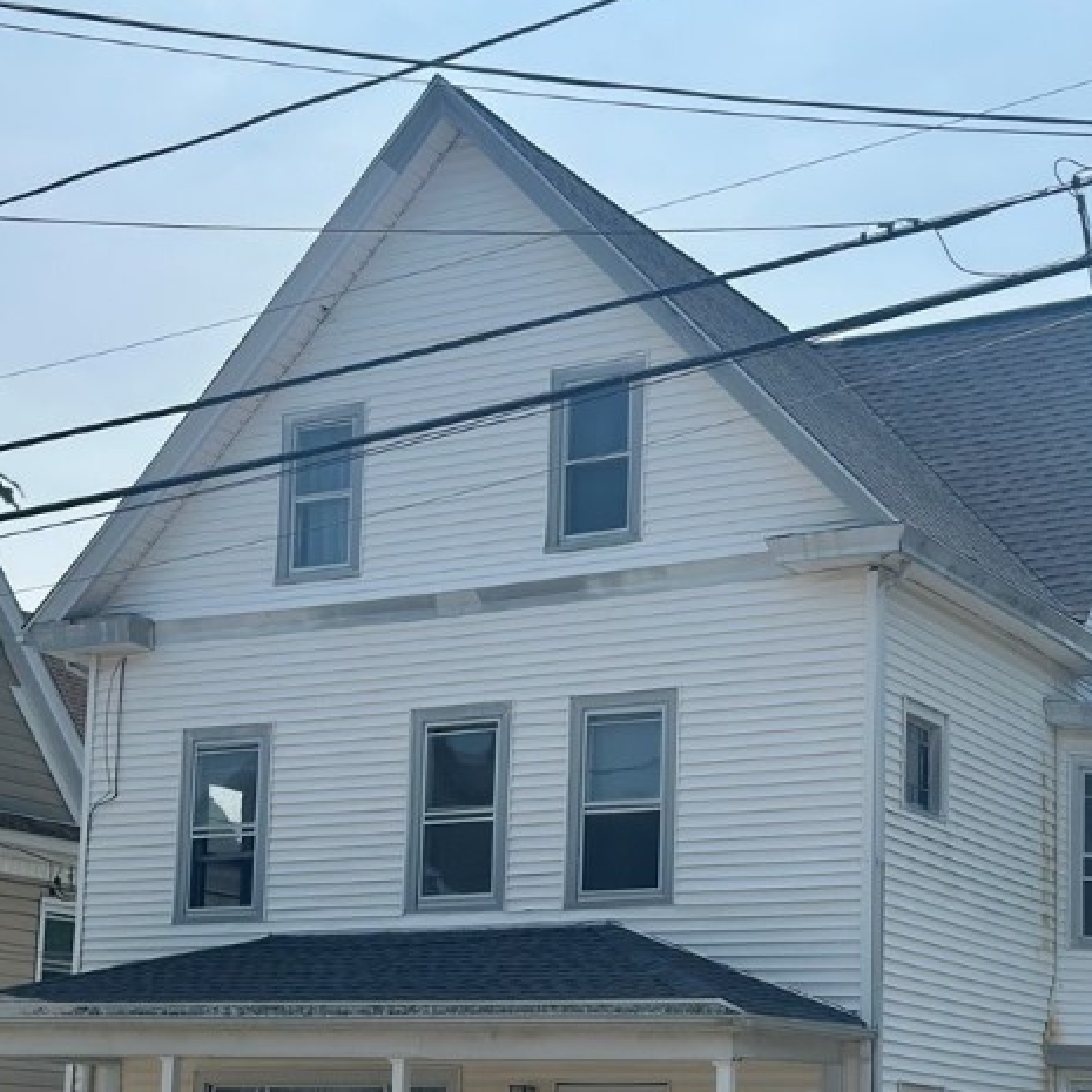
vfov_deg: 24.3
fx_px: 2498
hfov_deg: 24.6
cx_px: 615
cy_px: 867
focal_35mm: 70
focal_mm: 6.86
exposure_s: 1/7092
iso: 80
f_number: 1.78
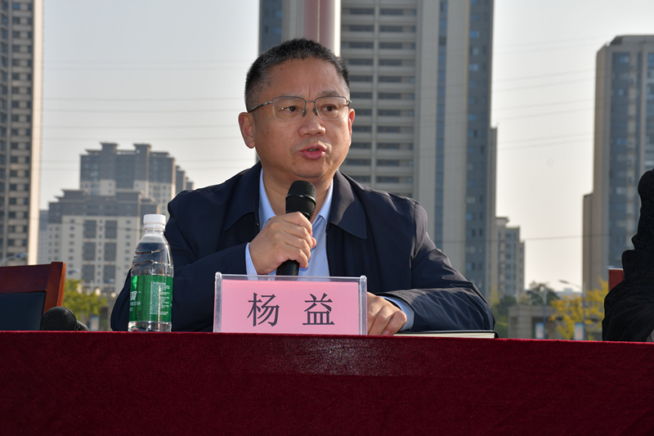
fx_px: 1417
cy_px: 218
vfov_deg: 17.5
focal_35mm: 78
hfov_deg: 26.0
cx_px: 327
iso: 100
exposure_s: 1/250
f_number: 10
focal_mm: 52
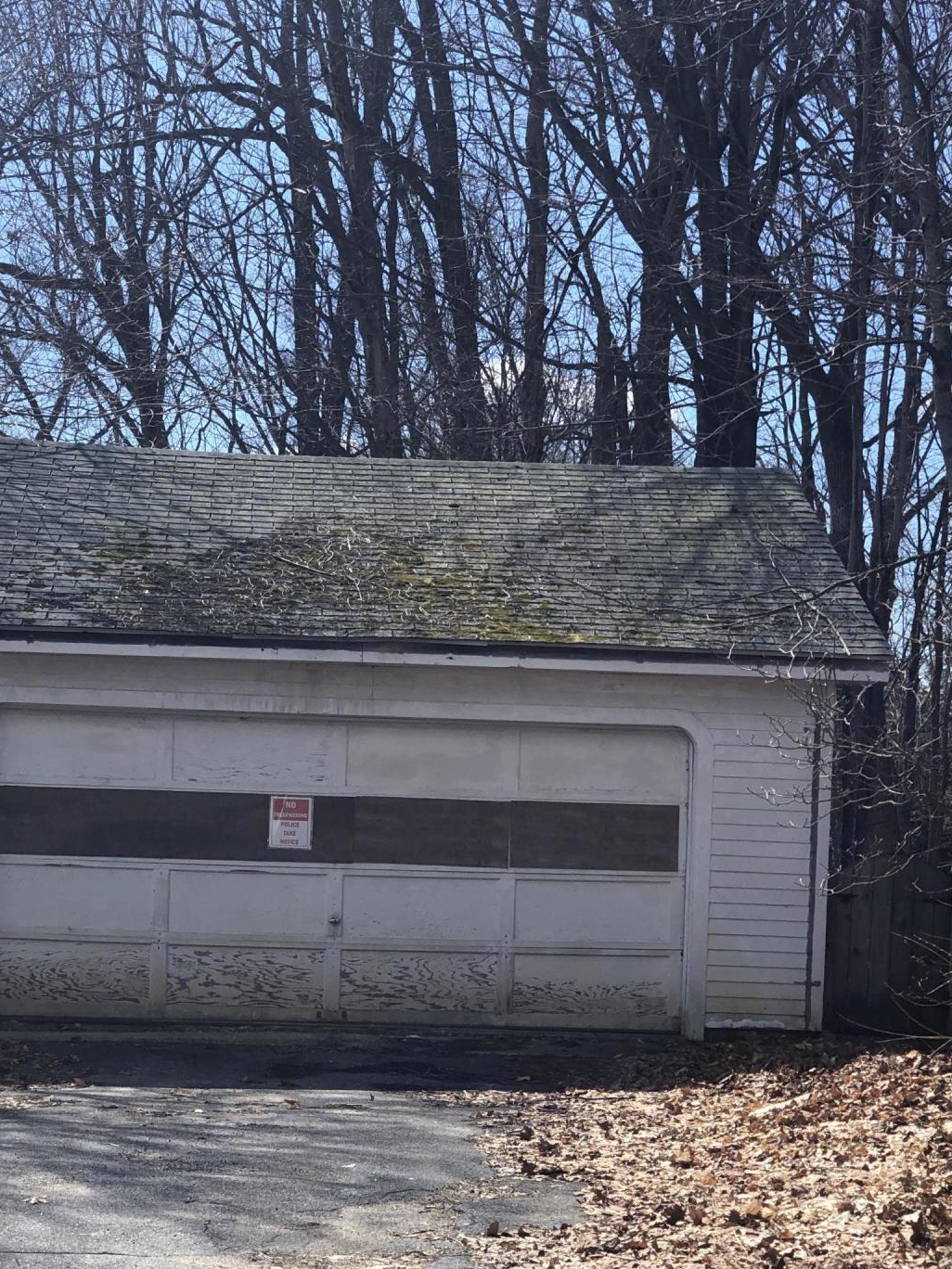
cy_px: 888
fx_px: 2787
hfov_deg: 19.4
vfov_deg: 25.5
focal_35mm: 76
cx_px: 388
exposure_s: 1/823
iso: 16
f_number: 2.4
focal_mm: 6
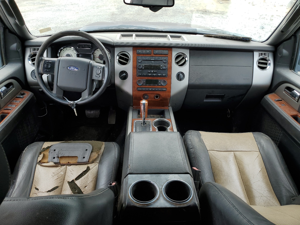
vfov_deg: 53.1
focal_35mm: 26
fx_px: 225
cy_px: 112
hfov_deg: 67.3
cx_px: 150
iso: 50
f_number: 1.5
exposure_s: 1/435
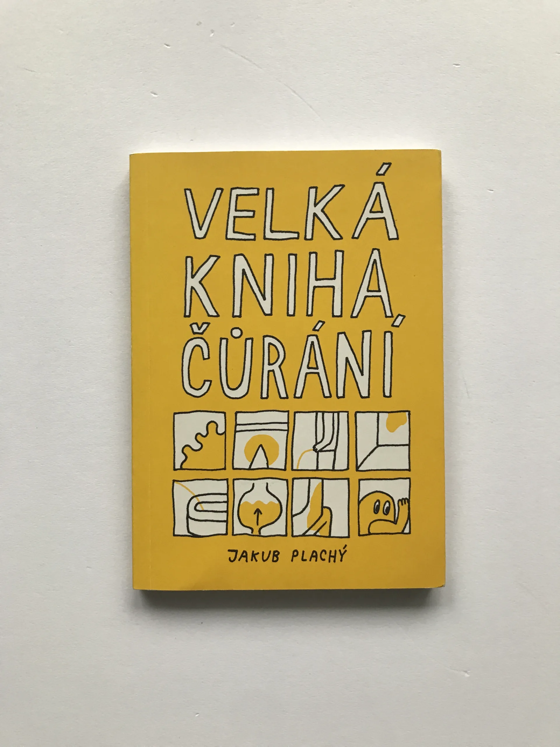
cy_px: 374
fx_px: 604
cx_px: 280
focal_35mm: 28
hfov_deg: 49.7
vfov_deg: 63.4
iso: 40
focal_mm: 3.99
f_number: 1.8
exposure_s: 1/33
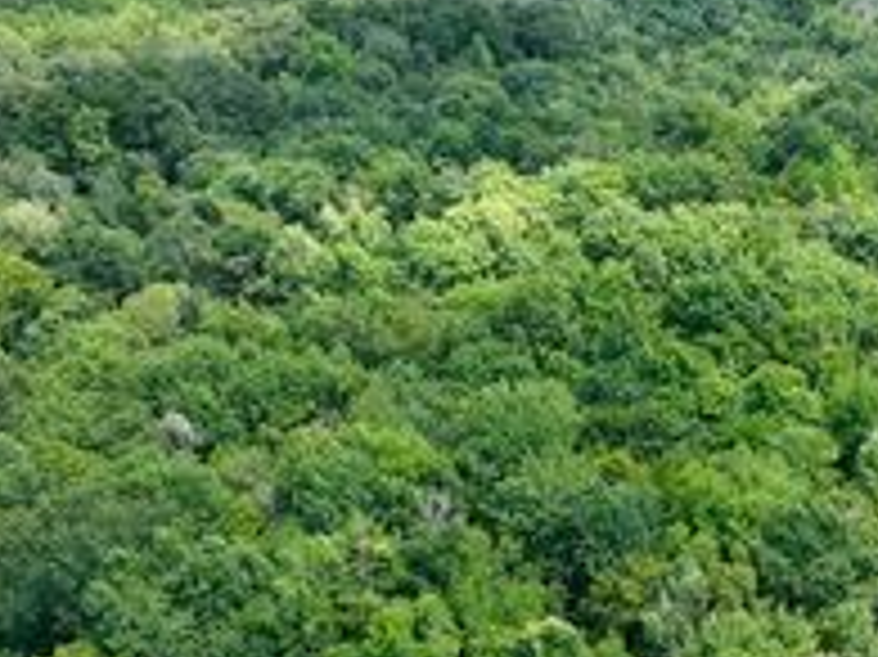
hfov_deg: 34.6
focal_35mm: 53
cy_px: 436
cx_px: 747
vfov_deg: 27.3
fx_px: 1343
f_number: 2.8
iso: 130
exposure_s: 1/1250
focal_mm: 12.29
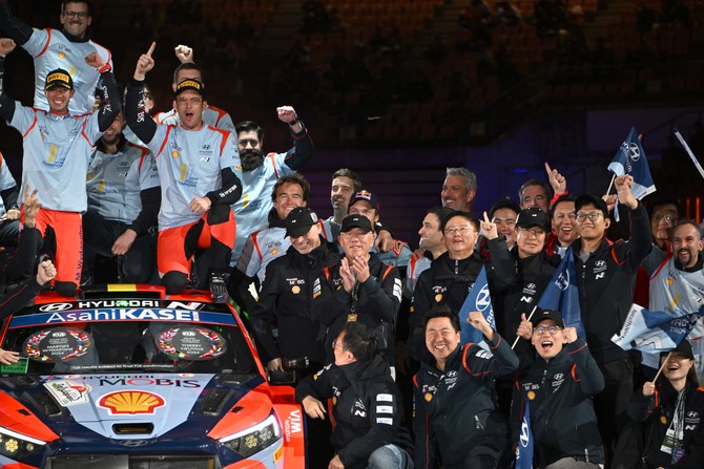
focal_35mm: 180
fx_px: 3521
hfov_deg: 11.4
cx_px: 352
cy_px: 234
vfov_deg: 7.6
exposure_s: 1/250
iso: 2000
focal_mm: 180
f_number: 5.6
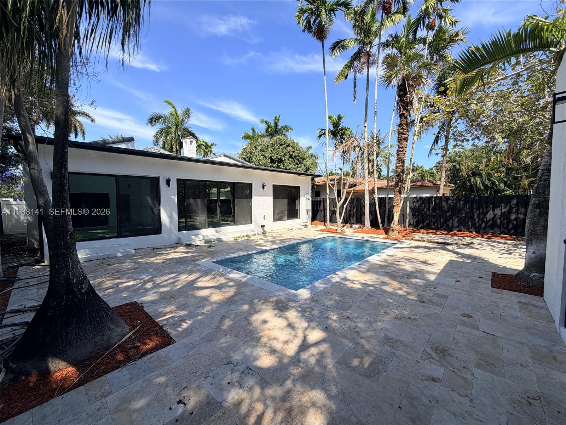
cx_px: 283
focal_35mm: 14
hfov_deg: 102.1
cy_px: 212
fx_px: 229
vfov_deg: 85.7
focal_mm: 2.22
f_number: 2.2
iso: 32
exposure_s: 1/770
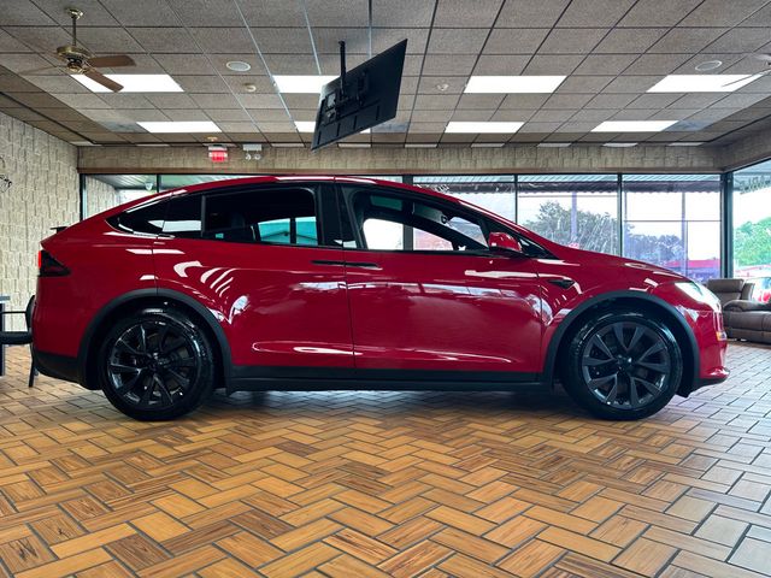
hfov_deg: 71.6
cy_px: 289
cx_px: 386
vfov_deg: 56.8
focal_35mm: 24
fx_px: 535
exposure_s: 1/120
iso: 100
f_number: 1.78
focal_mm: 6.86
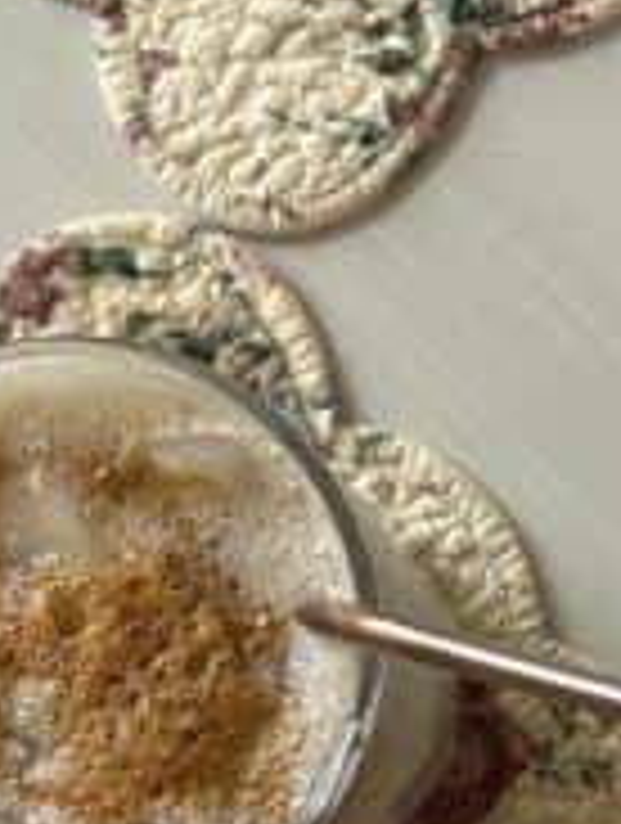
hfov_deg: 10.7
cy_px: 662
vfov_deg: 14.6
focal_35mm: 134
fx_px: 3194
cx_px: 918
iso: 80
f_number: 1.78
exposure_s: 1/398
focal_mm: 6.86
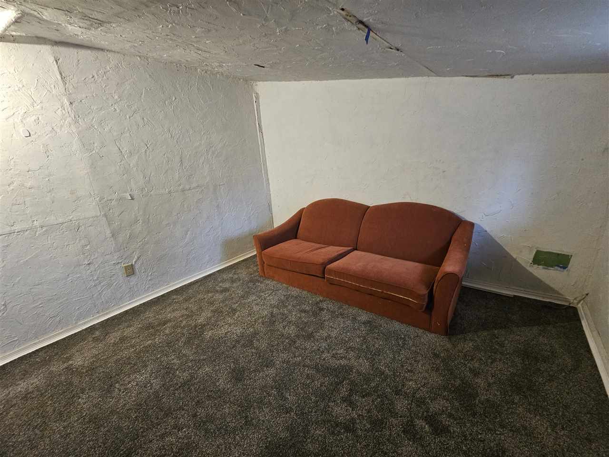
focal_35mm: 13
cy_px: 228
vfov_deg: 89.9
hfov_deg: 106.2
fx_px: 229
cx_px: 304
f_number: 2.2
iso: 500
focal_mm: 2.2
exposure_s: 1/30
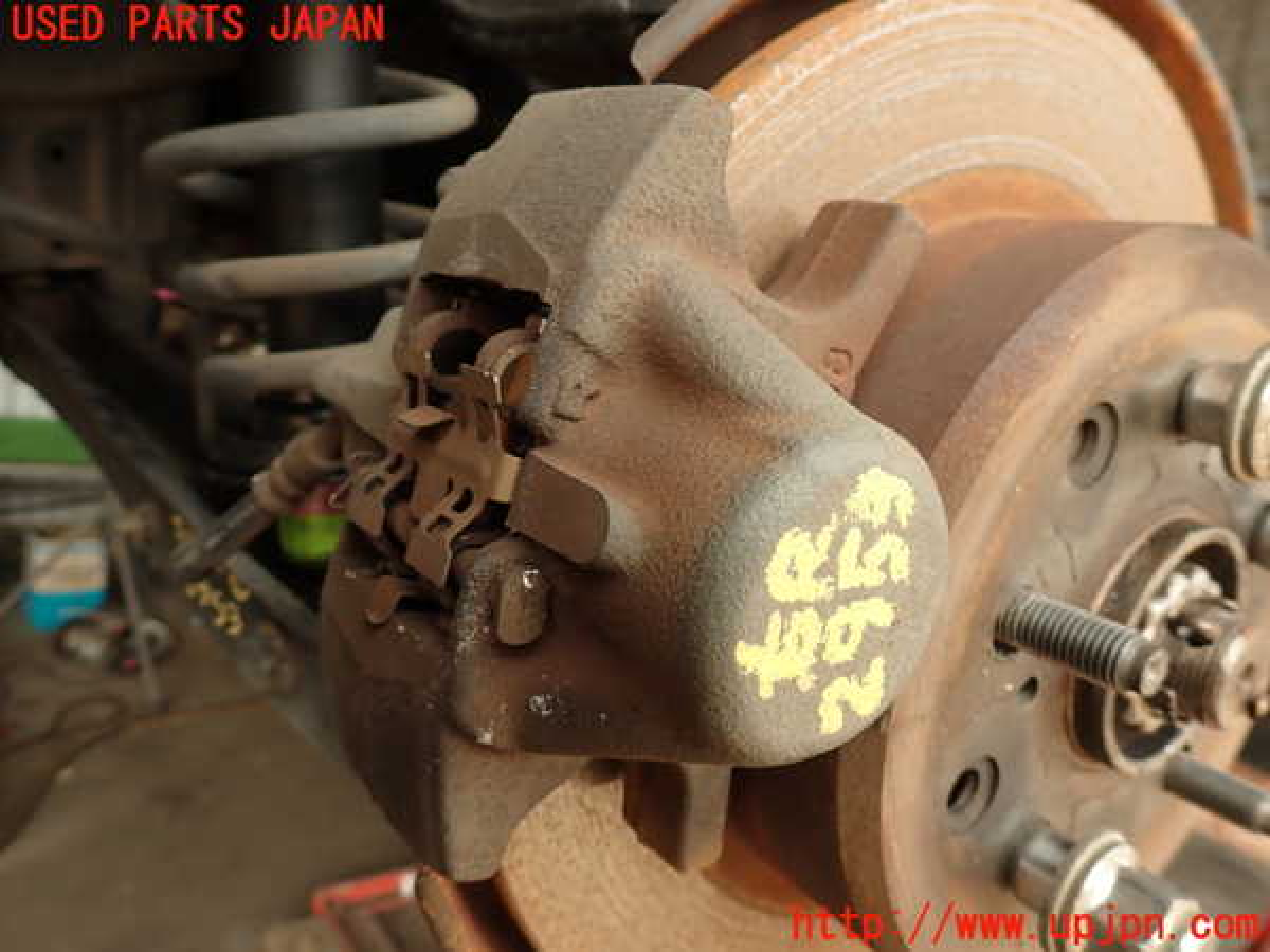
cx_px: 635
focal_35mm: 25
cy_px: 476
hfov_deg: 69.4
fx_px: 917
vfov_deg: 54.9
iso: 100
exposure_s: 1/160
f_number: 2.8
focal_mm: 4.5
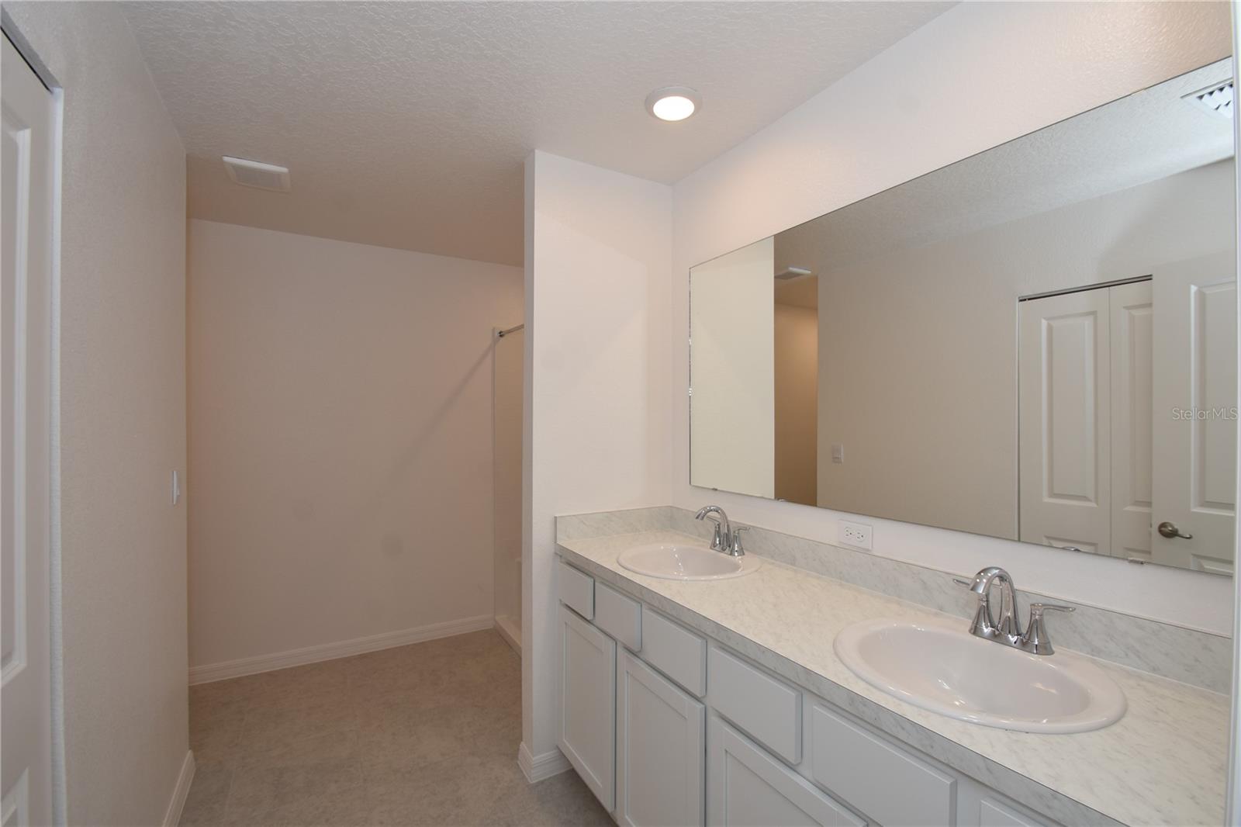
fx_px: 517
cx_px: 620
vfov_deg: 77.3
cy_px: 414
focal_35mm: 15
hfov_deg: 100.4
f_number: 5
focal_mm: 10
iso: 200
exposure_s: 1/100
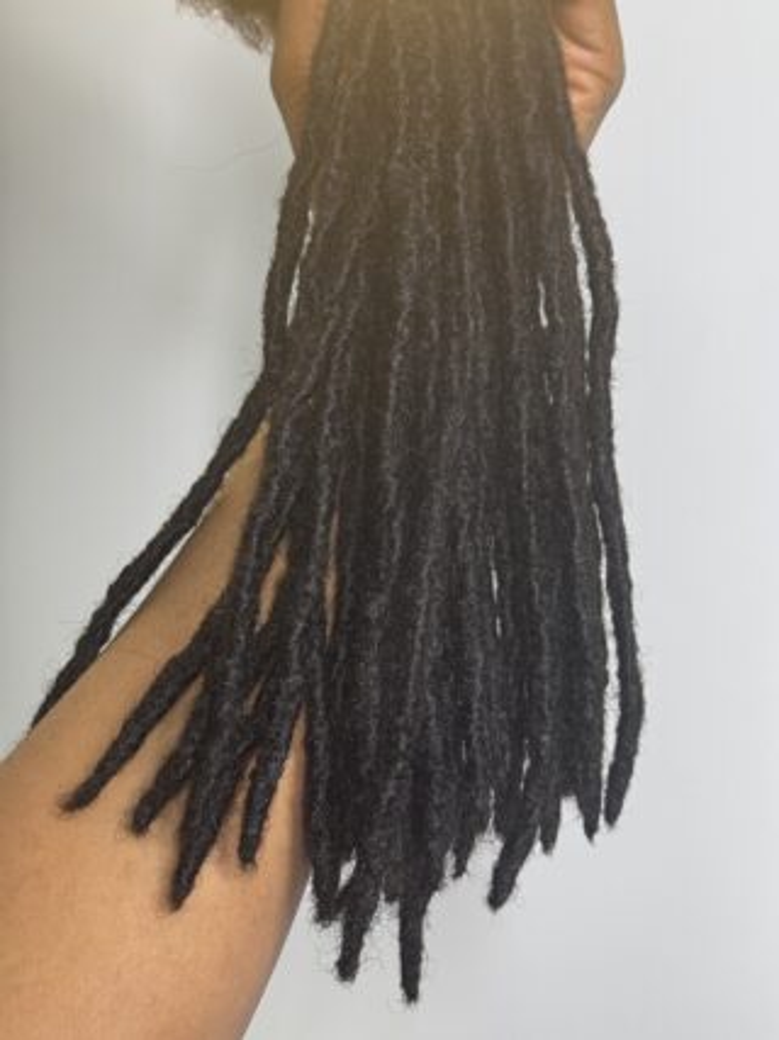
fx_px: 1441
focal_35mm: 48
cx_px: 390
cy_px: 520
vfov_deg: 39.7
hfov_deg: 30.3
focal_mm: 6.76
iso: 80
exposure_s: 1/88
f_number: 1.78
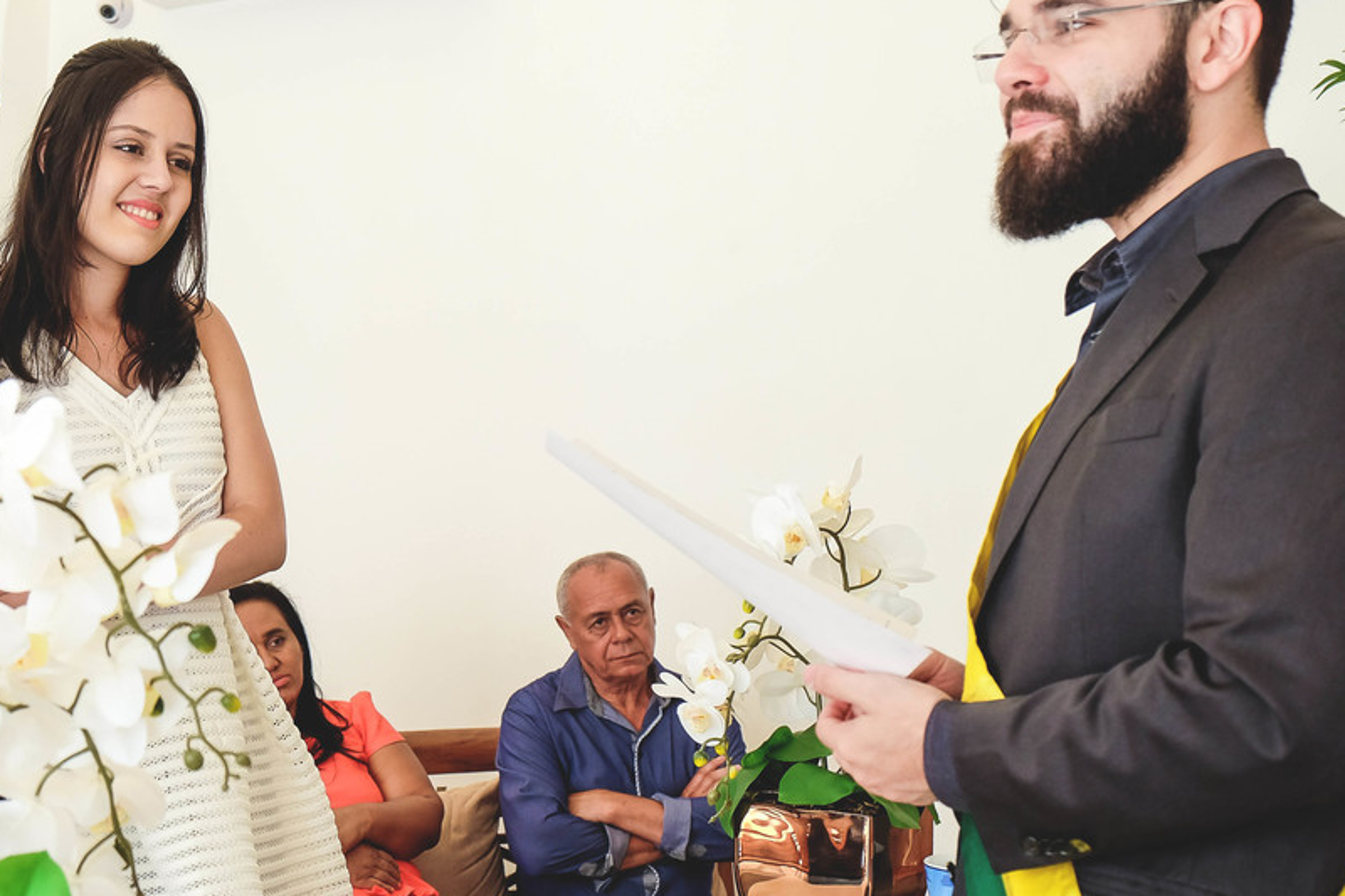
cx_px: 464
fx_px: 2129
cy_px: 459
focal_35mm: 57
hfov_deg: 34.8
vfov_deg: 23.8
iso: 500
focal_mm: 25.4
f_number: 4
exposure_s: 1/160
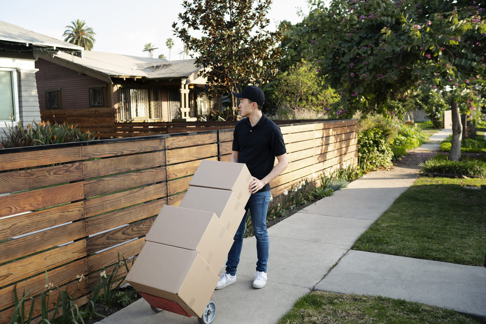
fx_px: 472
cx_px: 243
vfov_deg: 37.9
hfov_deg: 54.4
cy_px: 162
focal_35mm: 35
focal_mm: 35
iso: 64
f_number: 3.2
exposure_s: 1/160
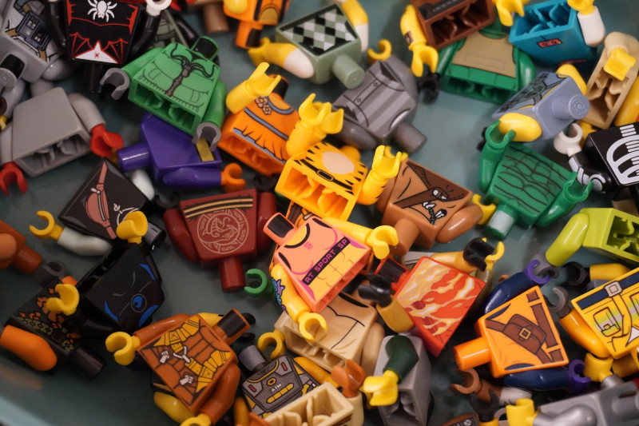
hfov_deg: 33.4
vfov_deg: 22.6
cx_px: 320
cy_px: 213
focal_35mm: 60
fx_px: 1065
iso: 4000
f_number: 5.6
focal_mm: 40
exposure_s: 1/80
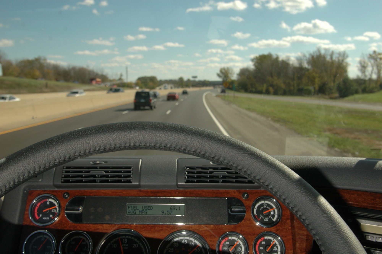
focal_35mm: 34
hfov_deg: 55.1
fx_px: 366
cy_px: 127
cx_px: 191
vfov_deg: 38.3
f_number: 6.3
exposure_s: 1/500
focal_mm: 23
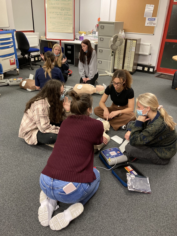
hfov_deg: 49.7
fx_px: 191
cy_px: 118
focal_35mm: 28
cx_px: 88
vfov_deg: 63.4
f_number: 1.8
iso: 250
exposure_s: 1/50
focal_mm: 3.99
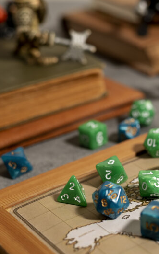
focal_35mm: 77
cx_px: 149
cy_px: 127
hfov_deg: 16.7
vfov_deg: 26.8
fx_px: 534
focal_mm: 50
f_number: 4
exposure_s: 1/125
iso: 125
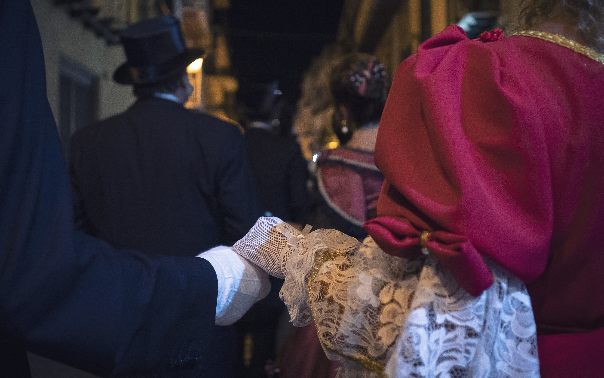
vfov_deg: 32.7
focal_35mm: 39
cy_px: 157
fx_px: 642
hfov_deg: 50.4
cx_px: 288
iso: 1600
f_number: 1.8
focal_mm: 17
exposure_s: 1/80
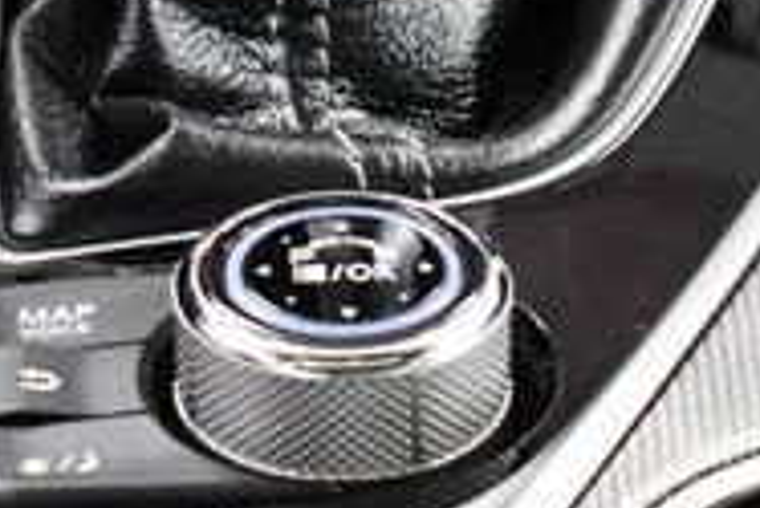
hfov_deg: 5.5
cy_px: -232
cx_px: 374
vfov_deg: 3.6
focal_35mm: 376
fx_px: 7944
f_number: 5.6
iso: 7200
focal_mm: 55
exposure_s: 1/60
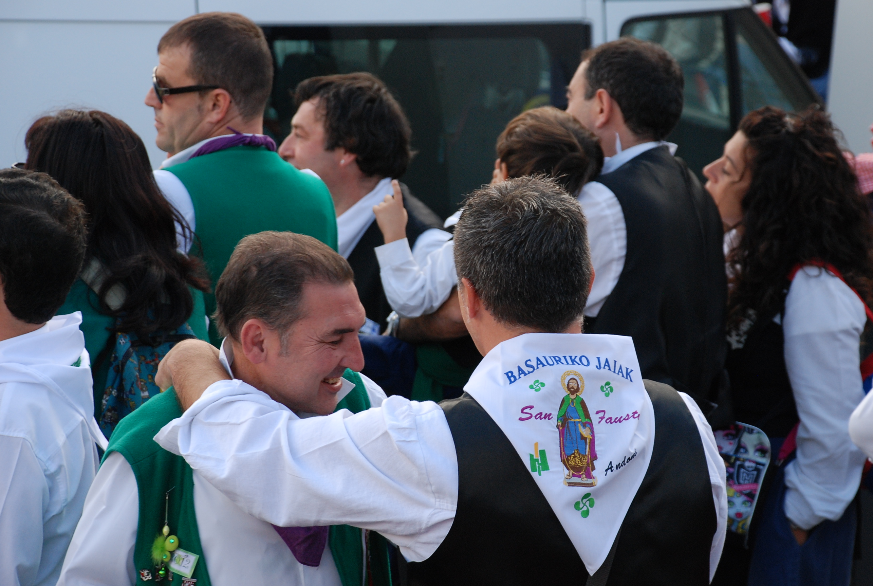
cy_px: 305
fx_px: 3488
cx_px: 458
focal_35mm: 144
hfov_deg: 14.3
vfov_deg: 9.6
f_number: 5.6
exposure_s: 1/160
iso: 400
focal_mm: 85
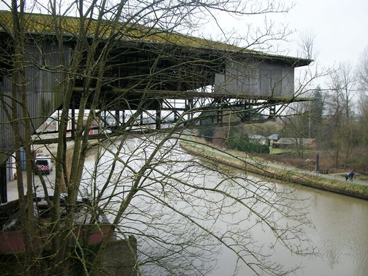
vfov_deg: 44.2
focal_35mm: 32
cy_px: 138
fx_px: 340
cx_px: 184
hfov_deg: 56.8
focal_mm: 5.7
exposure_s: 1/25
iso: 80
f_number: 8.8
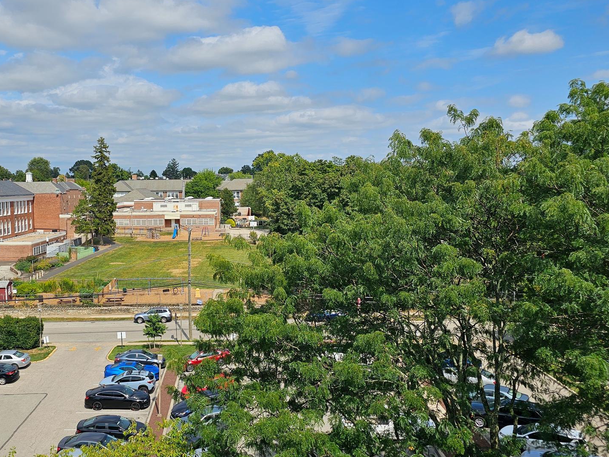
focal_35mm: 33
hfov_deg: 54.3
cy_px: 228
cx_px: 207
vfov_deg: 43.0
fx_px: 581
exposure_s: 1/1290
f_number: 1.7
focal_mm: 6.3
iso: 10
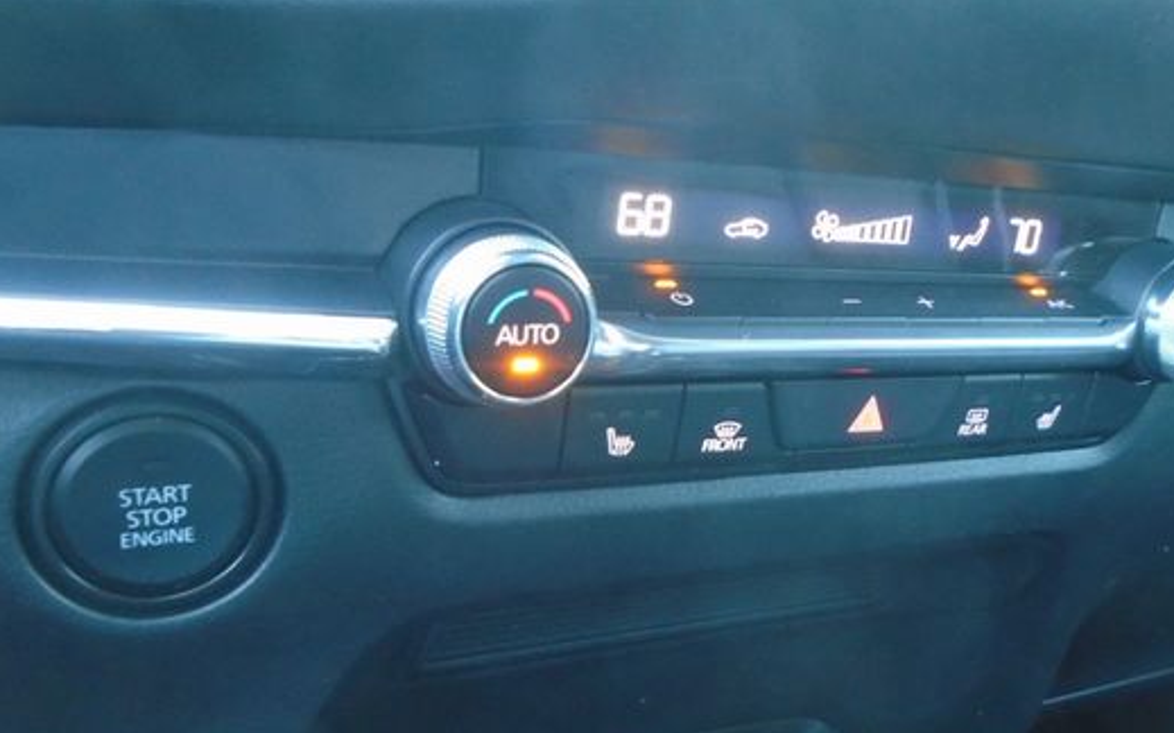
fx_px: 1087
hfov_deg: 56.4
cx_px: 681
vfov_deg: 37.0
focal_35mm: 34
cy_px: 462
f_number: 3.2
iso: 400
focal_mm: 4.6
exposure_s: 1/6
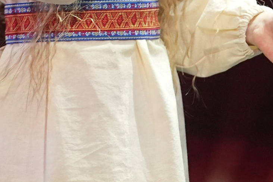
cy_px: -112
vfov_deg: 1.4
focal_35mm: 955
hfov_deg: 2.2
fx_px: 7242
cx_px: 66
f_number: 2.8
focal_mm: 182
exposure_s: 1/400
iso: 2000
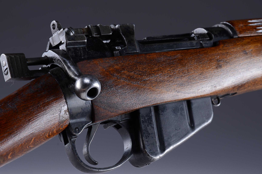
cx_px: 131
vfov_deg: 8.7
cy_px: 87
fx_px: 1144
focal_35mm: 158
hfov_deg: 13.1
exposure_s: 1/50
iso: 125
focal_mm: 105
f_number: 13
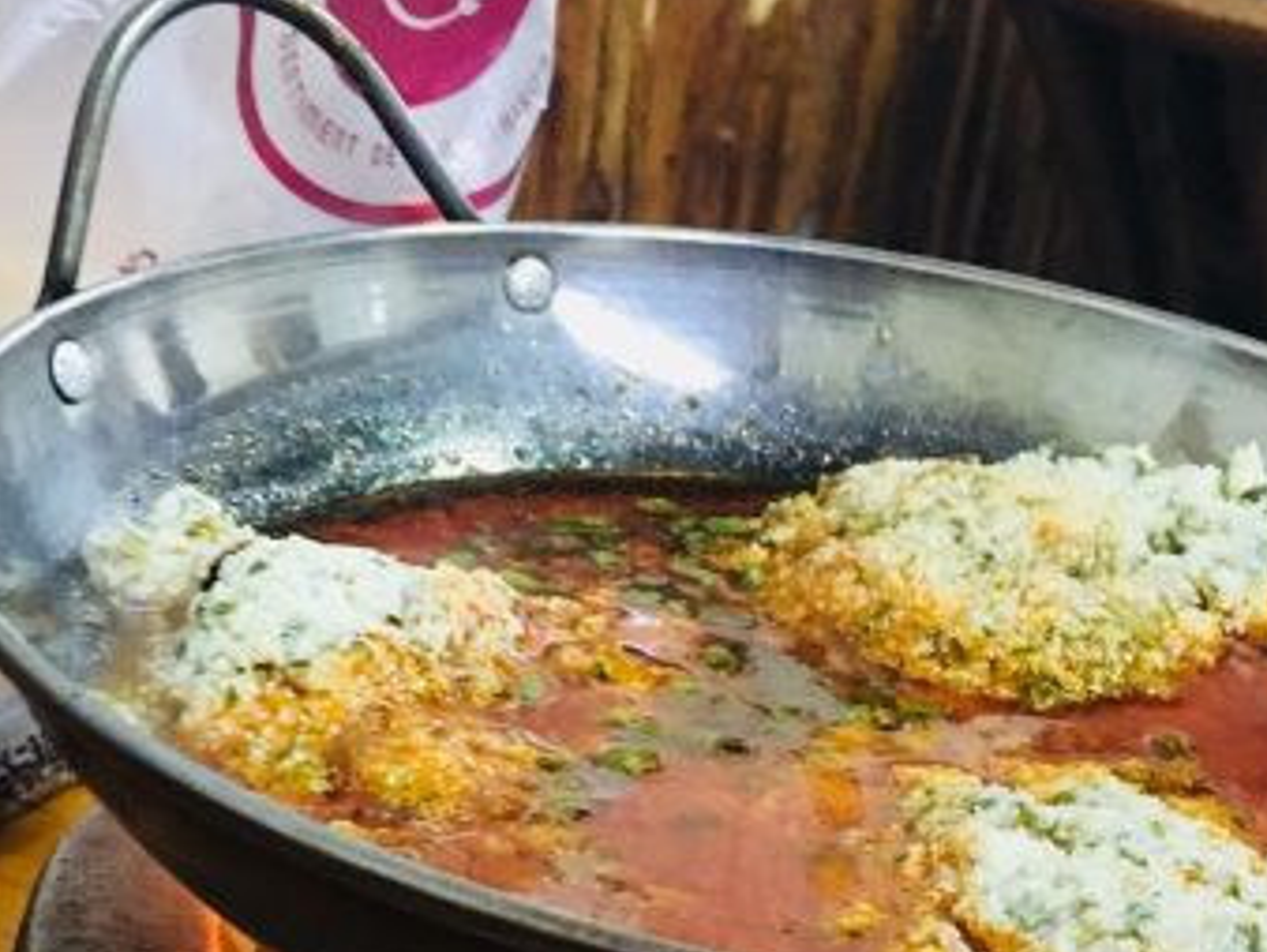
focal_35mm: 60
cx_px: 469
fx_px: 2198
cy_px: 879
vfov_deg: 23.7
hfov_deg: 32.0
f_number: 2.2
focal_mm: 4.15
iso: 100
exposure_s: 1/4
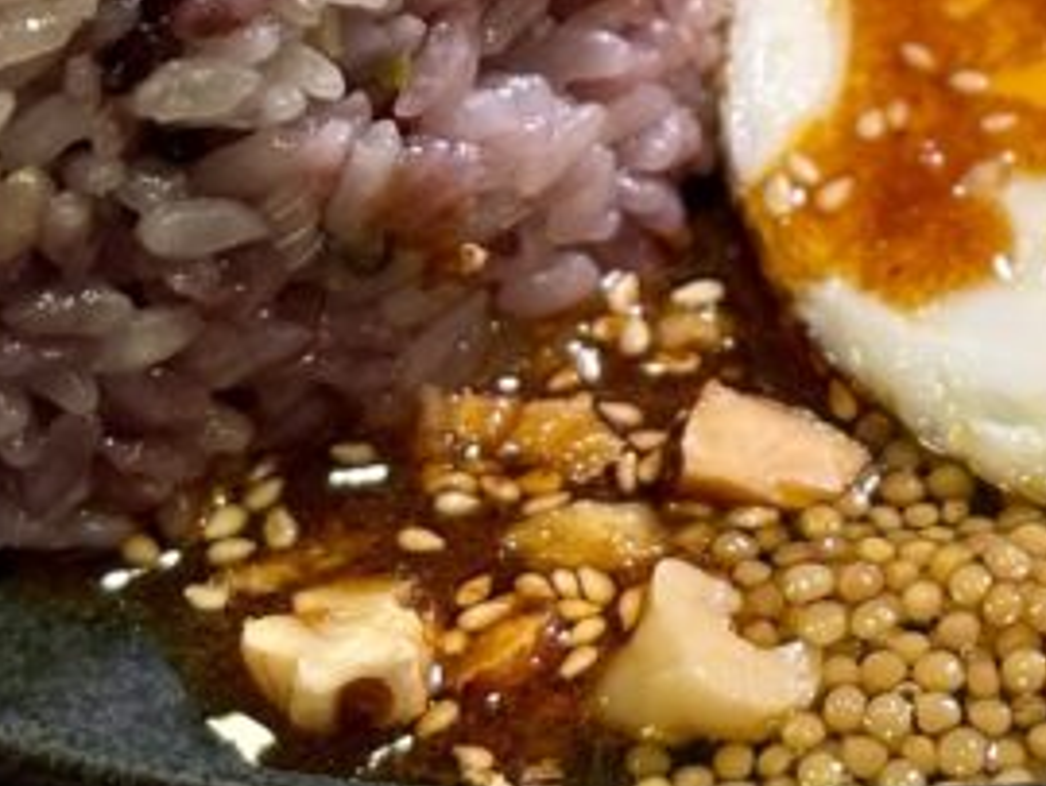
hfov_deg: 10.0
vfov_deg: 7.4
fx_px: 5958
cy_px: -577
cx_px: 949
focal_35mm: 197
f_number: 1.6
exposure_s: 1/60
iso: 64
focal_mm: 5.96
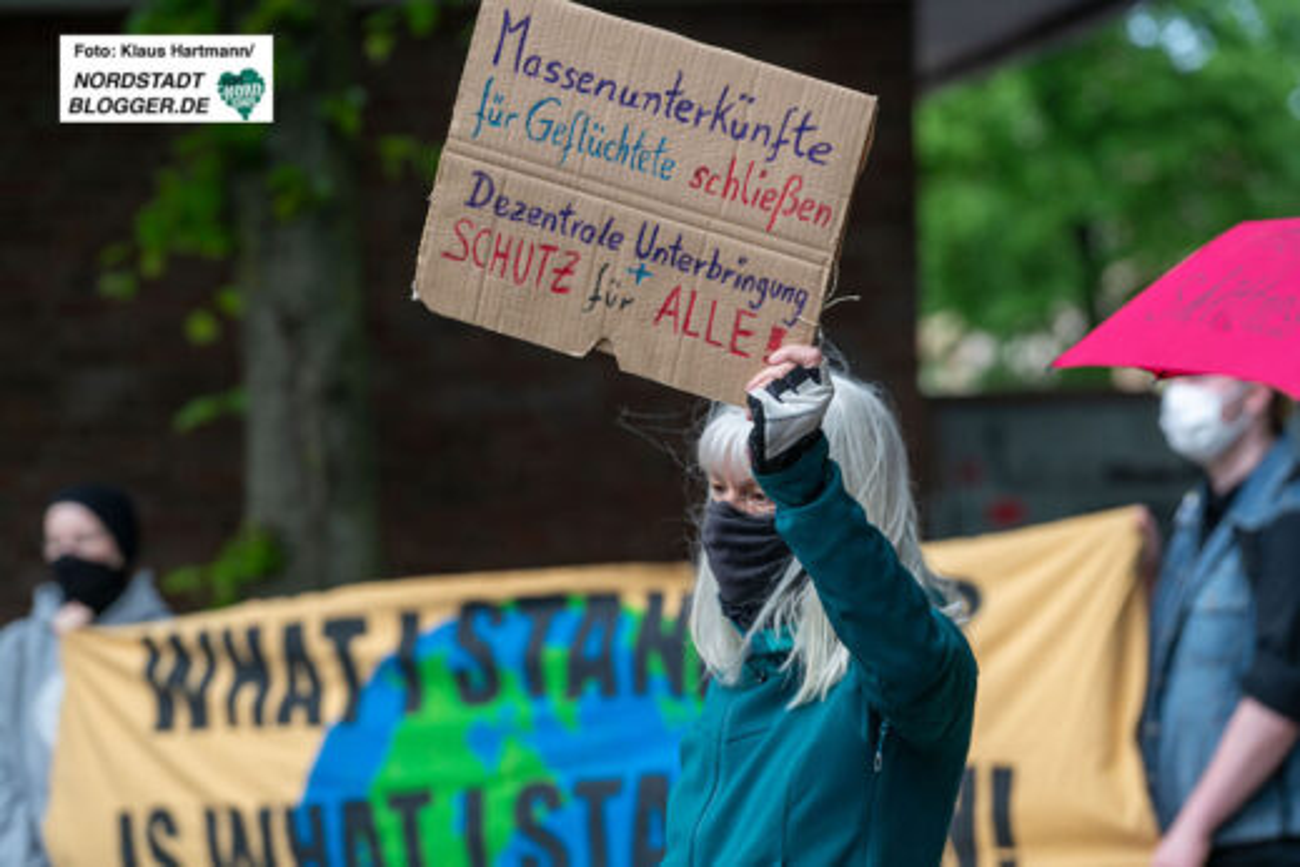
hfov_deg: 11.5
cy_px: 434
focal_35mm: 178
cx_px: 650
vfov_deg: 7.7
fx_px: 6427
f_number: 5
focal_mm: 178
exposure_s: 1/125
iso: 250
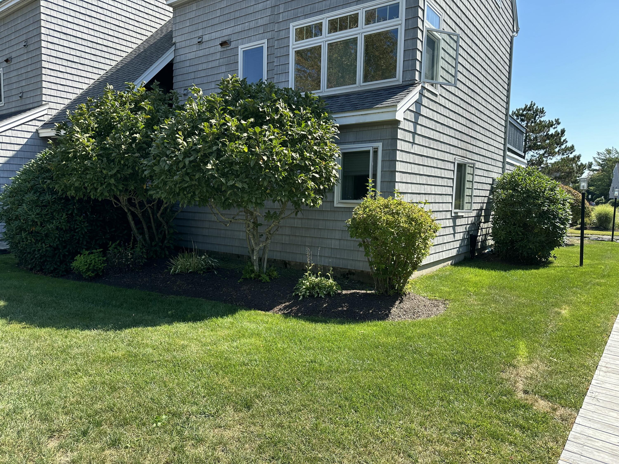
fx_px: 429
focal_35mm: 24
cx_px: 310
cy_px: 232
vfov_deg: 56.8
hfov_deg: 71.6
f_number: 1.78
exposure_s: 1/1495
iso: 80
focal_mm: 6.86
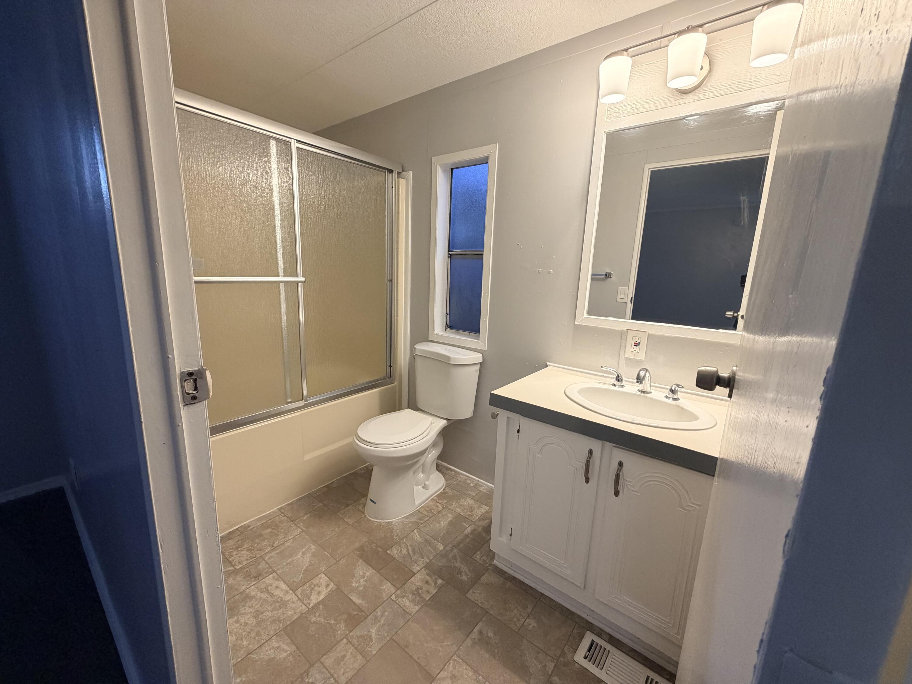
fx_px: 369
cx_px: 456
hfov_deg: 102.1
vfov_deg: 85.7
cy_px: 342
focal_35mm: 14
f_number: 2.2
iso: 320
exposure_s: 1/120
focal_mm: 2.22
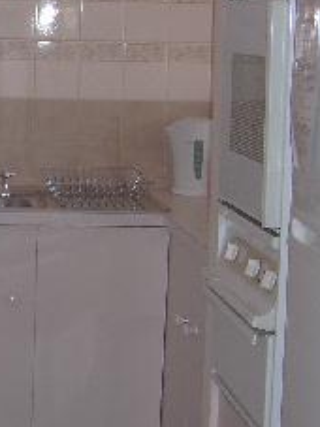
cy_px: 162
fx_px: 1320
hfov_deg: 13.6
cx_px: -21
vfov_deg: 18.4
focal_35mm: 107
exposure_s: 1/60
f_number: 2.8
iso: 50
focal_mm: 6.3
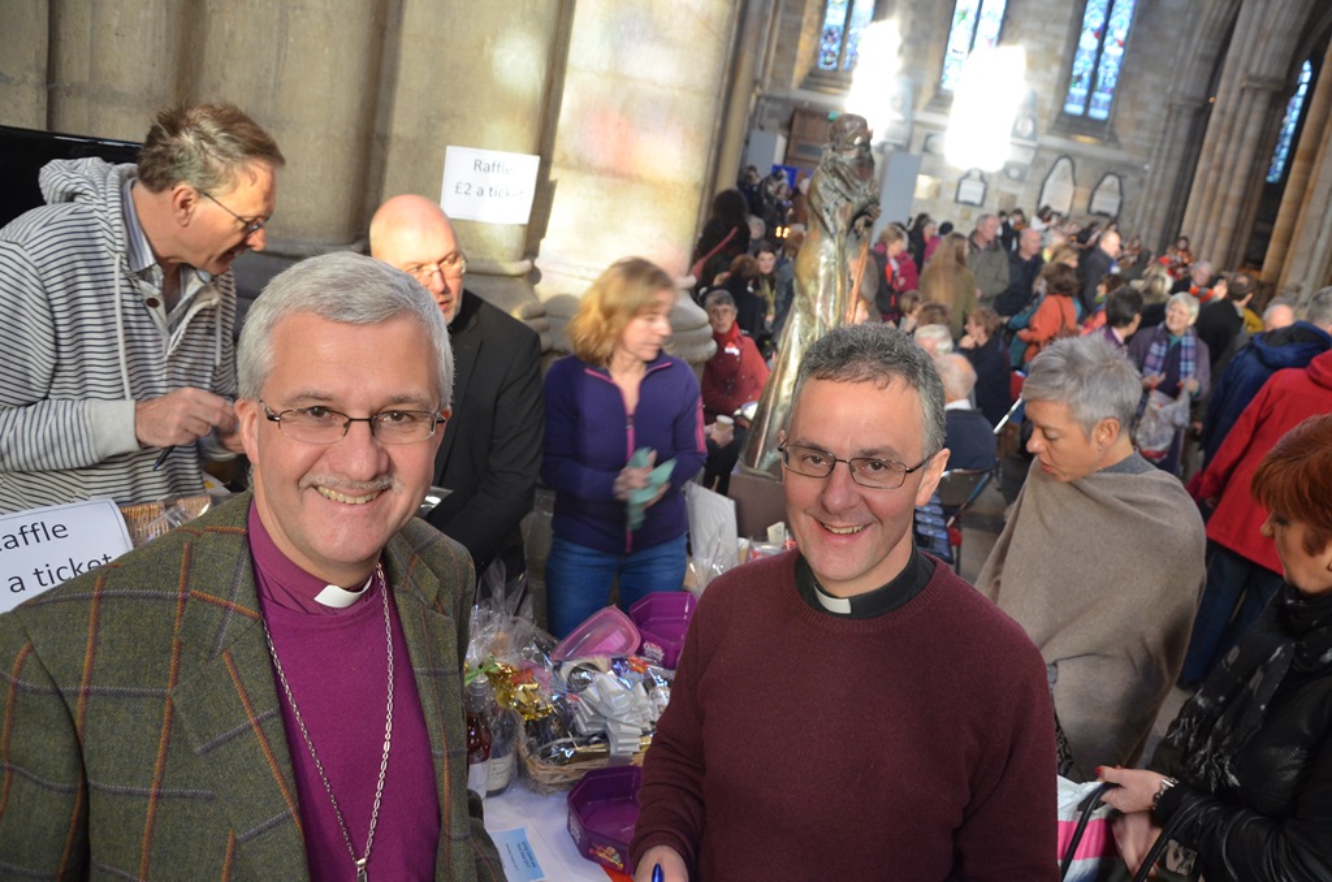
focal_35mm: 27
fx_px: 997
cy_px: 441
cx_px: 666
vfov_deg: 47.7
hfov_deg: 67.5
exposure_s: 1/30
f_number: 5
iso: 900
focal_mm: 18
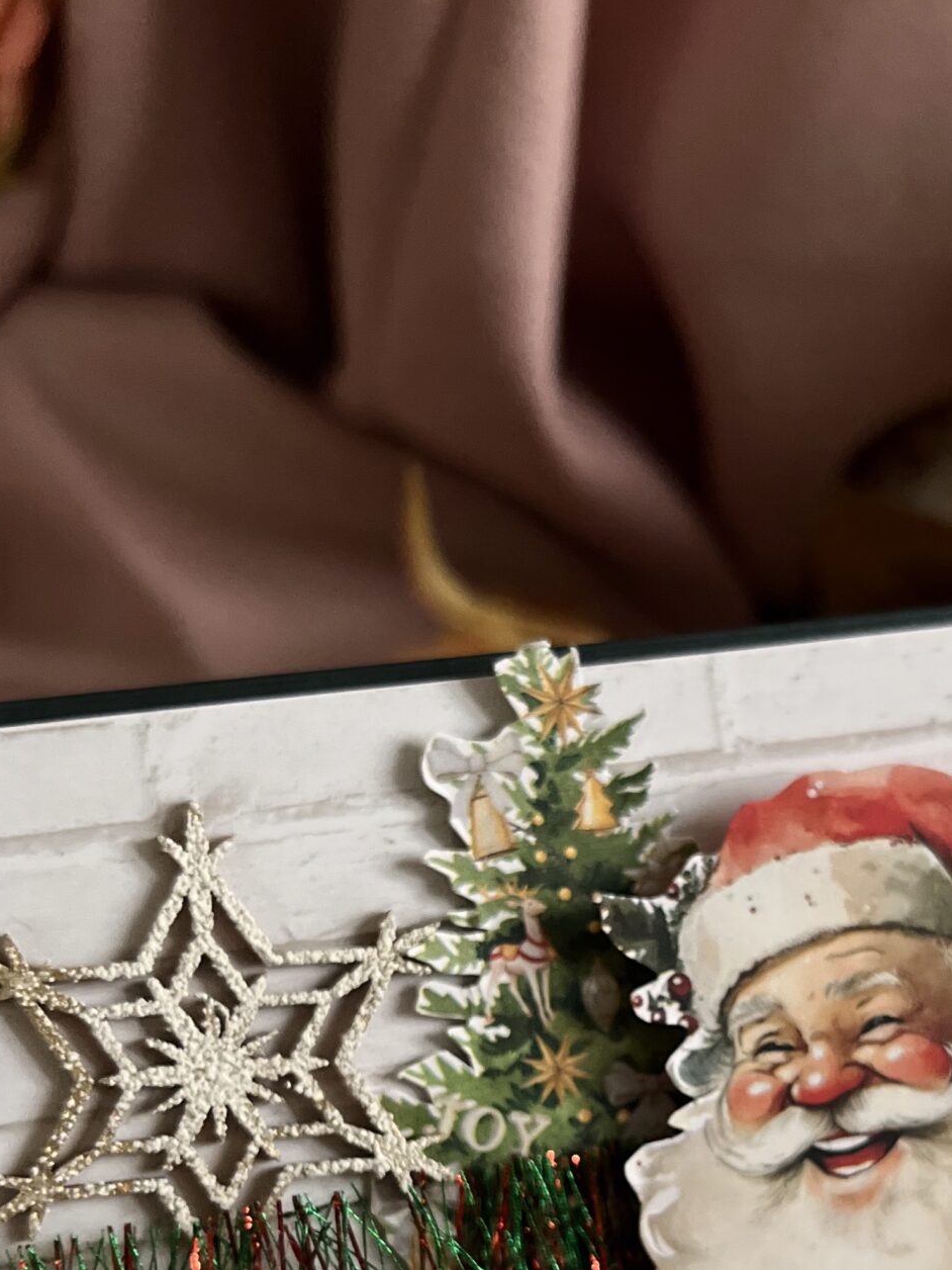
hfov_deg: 27.3
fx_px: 1943
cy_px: 1032
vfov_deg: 34.9
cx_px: 674
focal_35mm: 53
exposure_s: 1/50
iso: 400
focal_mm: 5.7
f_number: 1.5
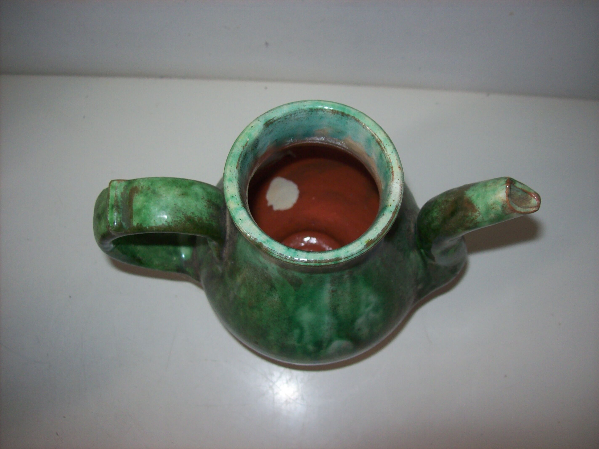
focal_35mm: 36
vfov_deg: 39.6
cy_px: 224
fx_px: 623
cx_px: 300
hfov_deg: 51.4
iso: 80
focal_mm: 6
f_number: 2.7
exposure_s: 1/64
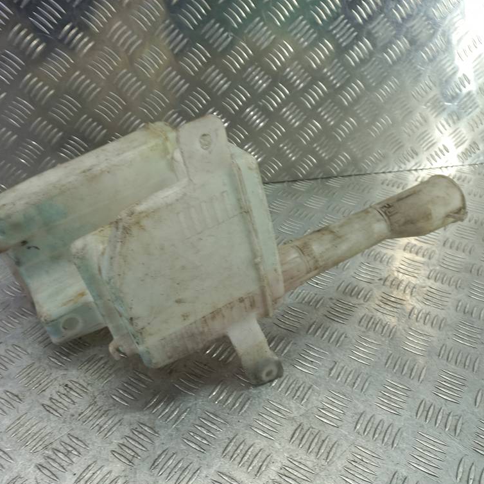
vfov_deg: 54.0
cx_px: 221
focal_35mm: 30
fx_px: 475
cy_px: 245
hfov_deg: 54.0
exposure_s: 1/50
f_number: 1.8
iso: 50
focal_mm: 4.6
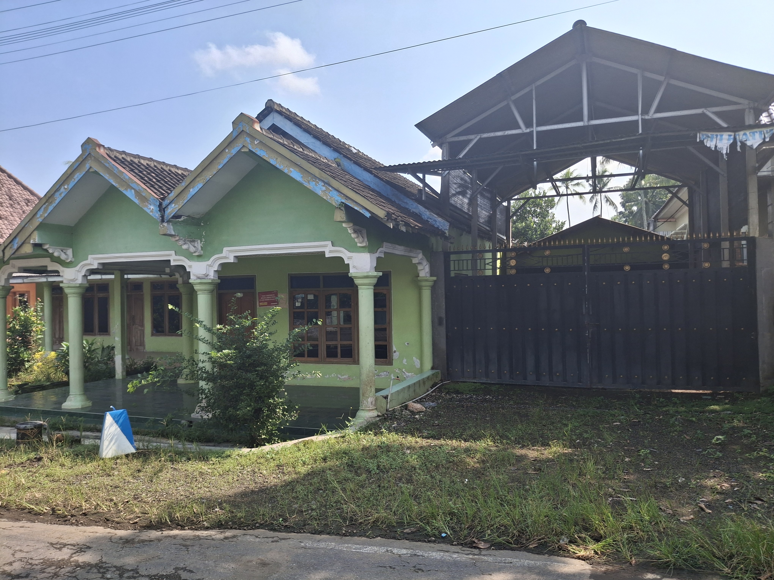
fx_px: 559
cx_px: 387
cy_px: 290
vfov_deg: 54.9
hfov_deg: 69.4
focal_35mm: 25
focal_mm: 4.69
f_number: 1.8
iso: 32
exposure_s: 1/1565
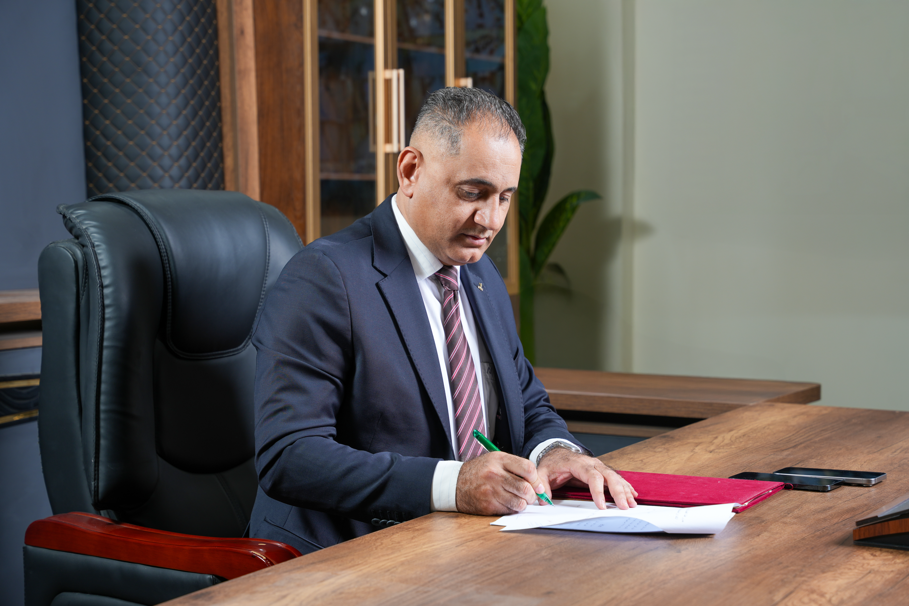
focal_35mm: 70
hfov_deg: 28.8
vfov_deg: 19.5
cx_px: 454
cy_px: 303
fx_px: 1767
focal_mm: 70
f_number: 5
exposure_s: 1/100
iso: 125
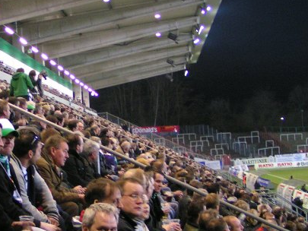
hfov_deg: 25.4
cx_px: 52
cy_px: 98
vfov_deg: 19.6
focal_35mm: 75
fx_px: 668
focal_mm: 5.8
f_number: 2.8
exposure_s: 1/15
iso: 200
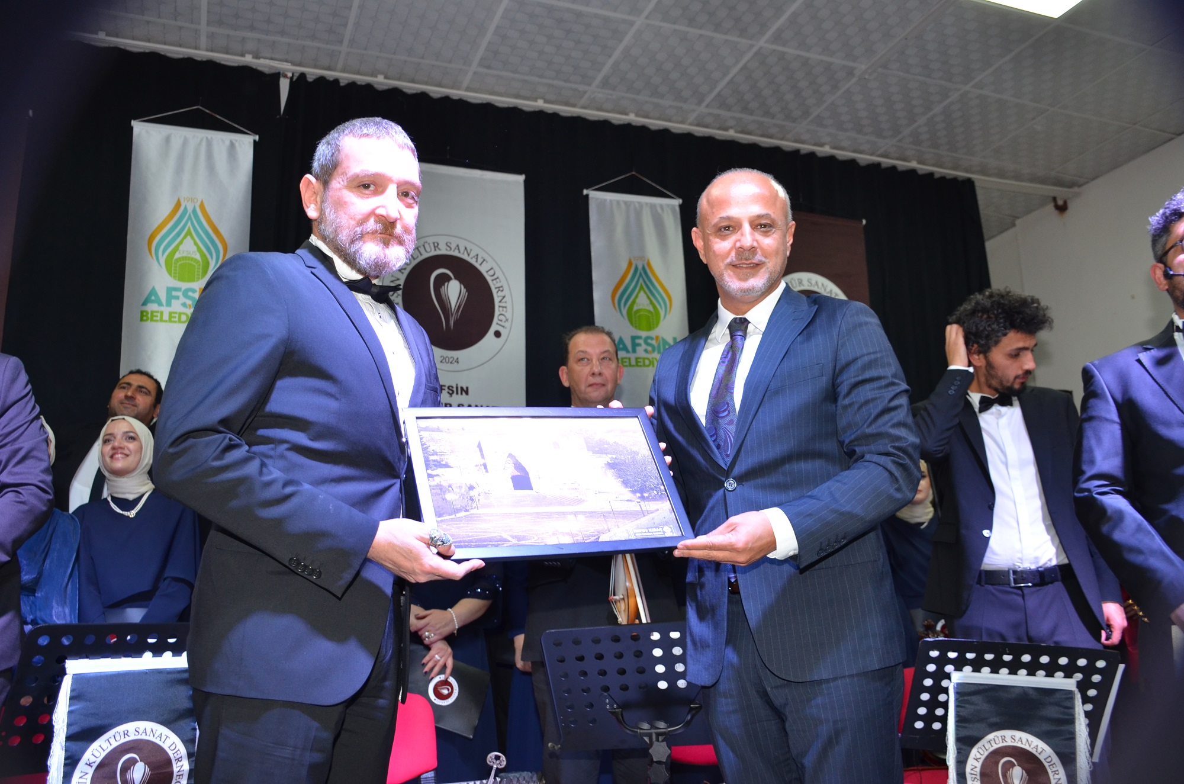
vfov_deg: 43.4
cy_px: 392
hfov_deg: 62.0
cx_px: 592
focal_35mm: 30
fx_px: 984
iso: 560
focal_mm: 20
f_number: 4
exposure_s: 1/60
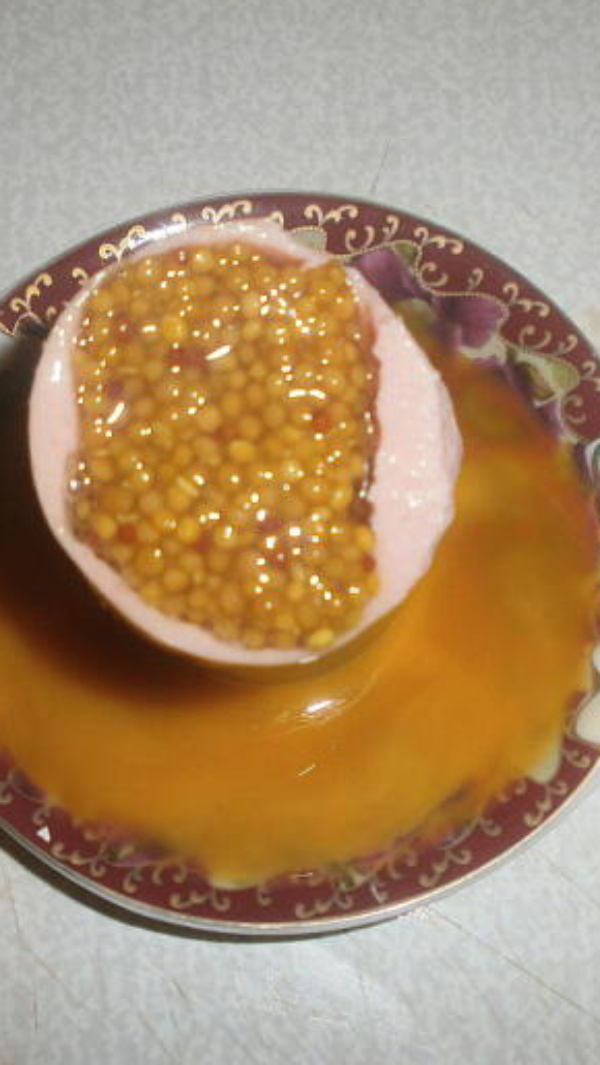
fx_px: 1215
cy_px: 574
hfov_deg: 27.7
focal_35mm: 43
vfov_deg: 47.3
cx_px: 264
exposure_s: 1/30
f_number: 2.9
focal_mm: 4.8
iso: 125
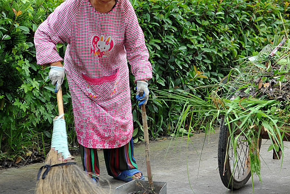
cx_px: 195
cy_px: 18
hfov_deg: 13.1
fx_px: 1257
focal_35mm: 156
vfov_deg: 8.8
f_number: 9
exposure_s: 1/320
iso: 320
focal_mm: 70
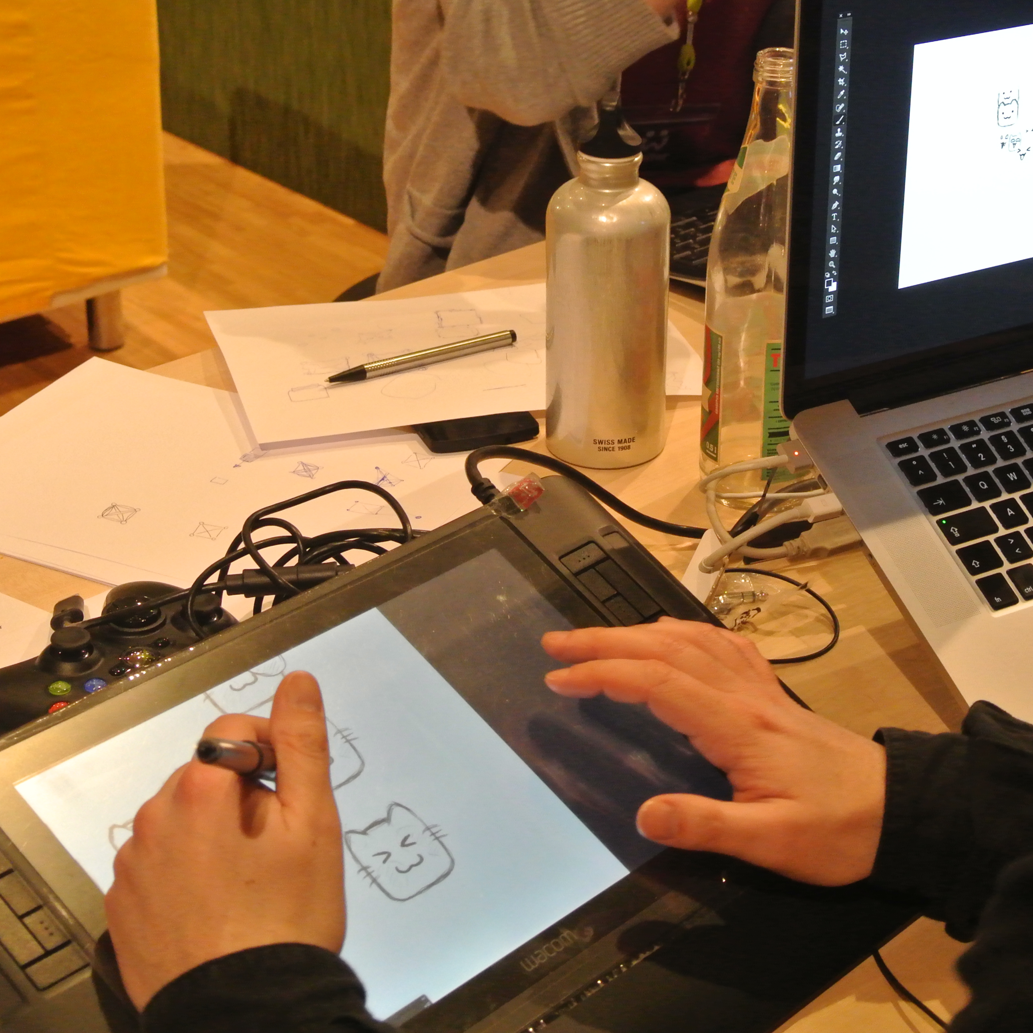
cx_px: 645
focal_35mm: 69
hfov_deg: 24.9
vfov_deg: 25.0
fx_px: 2330
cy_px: 517
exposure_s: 1/30
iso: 1600
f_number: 5
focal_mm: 20.3
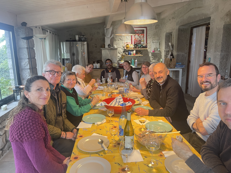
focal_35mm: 25
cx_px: 116
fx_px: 167
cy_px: 86
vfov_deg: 54.9
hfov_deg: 69.4
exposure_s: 1/50
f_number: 1.6
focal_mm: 5.1
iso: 160
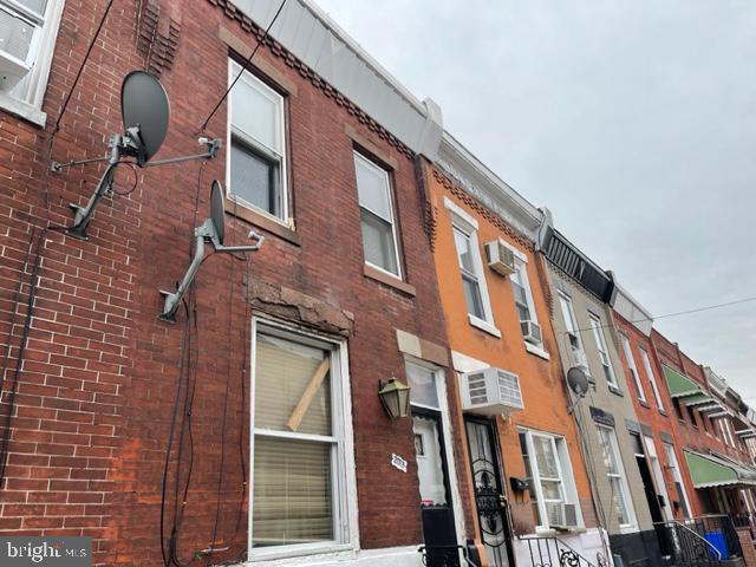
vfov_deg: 53.1
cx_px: 378
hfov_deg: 67.3
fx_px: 568
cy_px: 284
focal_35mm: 26
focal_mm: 5.1
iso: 32
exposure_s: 1/356
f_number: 1.6
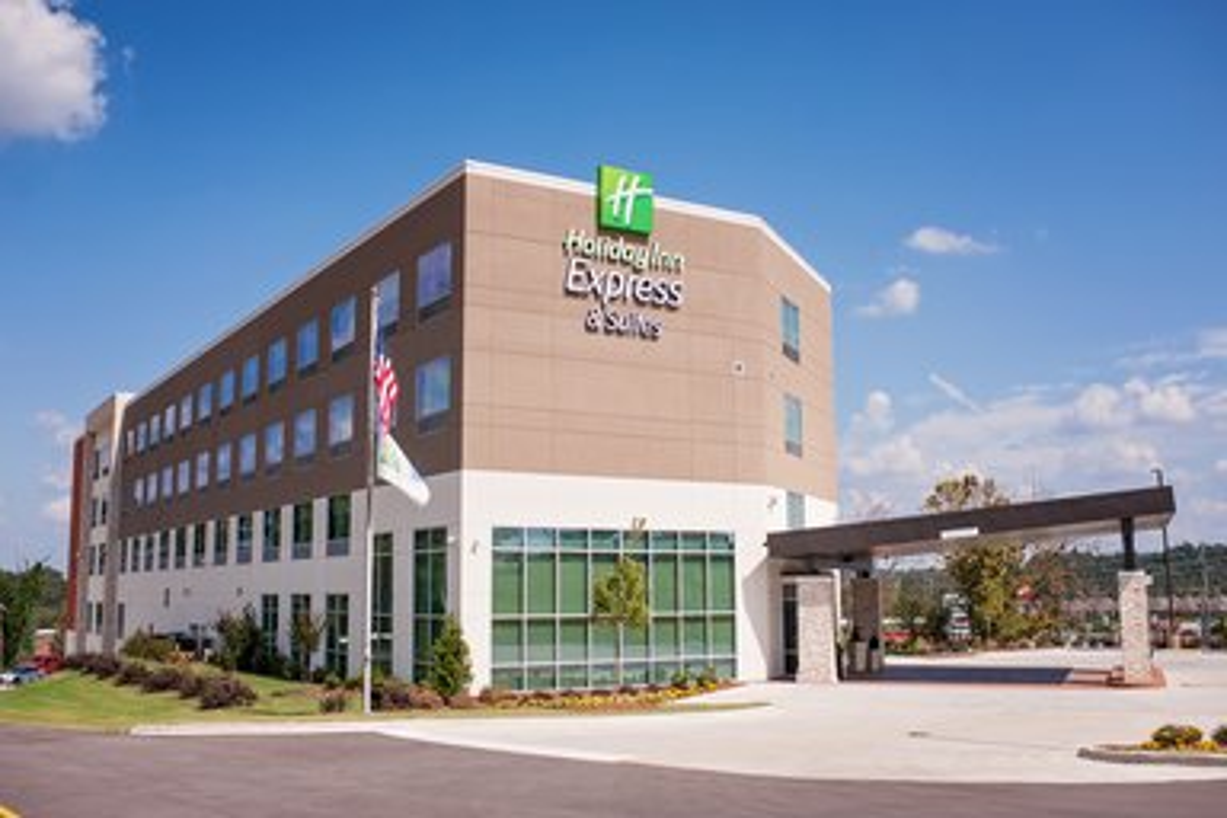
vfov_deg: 37.9
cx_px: 614
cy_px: 409
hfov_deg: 54.4
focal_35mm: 35
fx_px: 1193
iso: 250
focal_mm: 35
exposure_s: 1/4000
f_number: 3.5
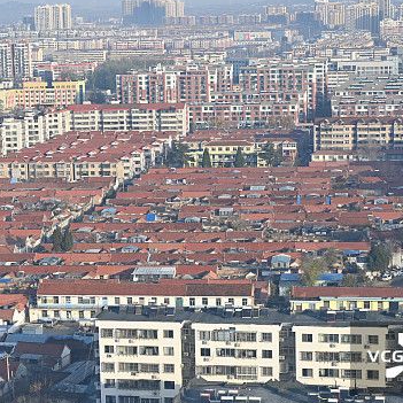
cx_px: 147
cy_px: 216
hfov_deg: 18.3
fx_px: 1251
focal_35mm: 95
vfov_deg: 18.3
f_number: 7.1
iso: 64
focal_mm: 49
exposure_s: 1/125
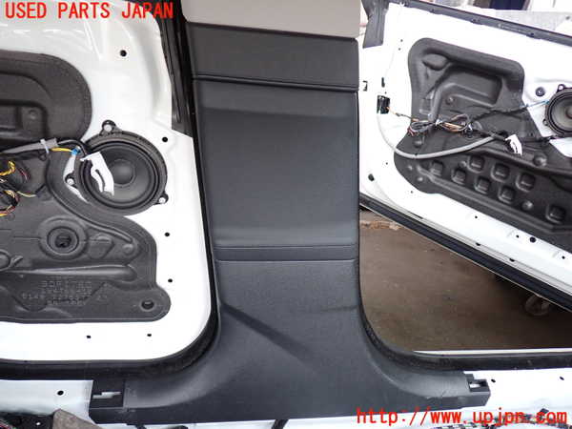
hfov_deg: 60.0
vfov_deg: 46.8
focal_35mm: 30
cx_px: 286
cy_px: 214
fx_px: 496
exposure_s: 1/60
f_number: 2.3
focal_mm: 5.4
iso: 200
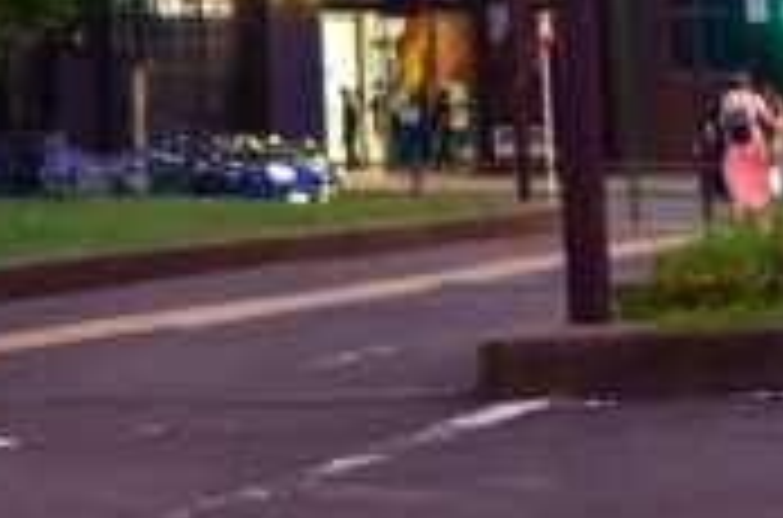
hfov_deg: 11.0
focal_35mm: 177
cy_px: -1002
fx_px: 3839
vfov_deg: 7.0
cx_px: -567
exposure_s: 1/30
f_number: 4
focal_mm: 30
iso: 900
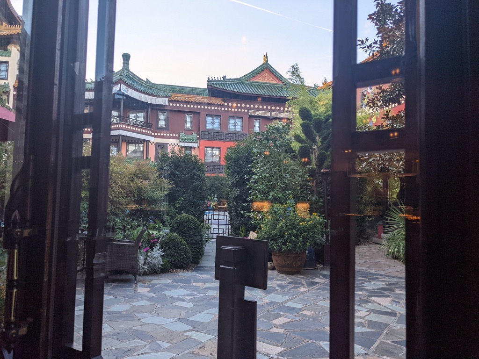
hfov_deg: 65.3
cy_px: 180
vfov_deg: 51.4
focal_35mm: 27
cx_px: 240
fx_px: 374
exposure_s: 1/100
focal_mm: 4.38
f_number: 1.73
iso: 50
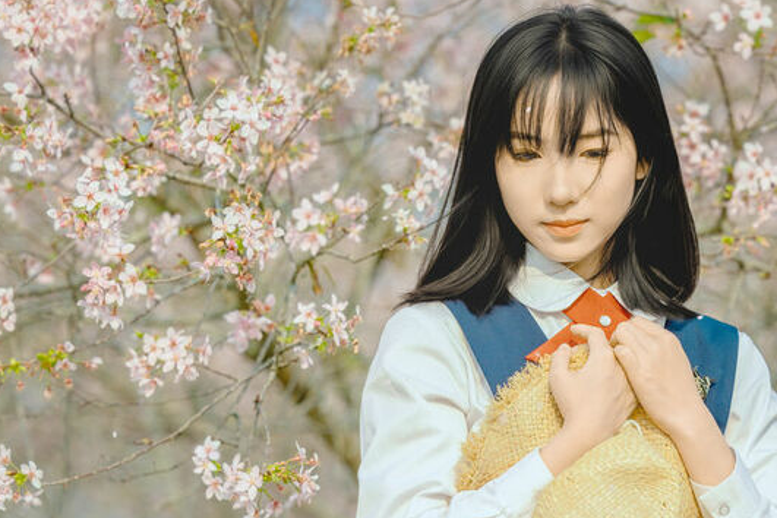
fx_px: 5244
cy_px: 399
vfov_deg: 5.7
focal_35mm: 243
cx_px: 468
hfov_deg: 8.5
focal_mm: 124
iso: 100
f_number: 2.8
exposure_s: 1/1250
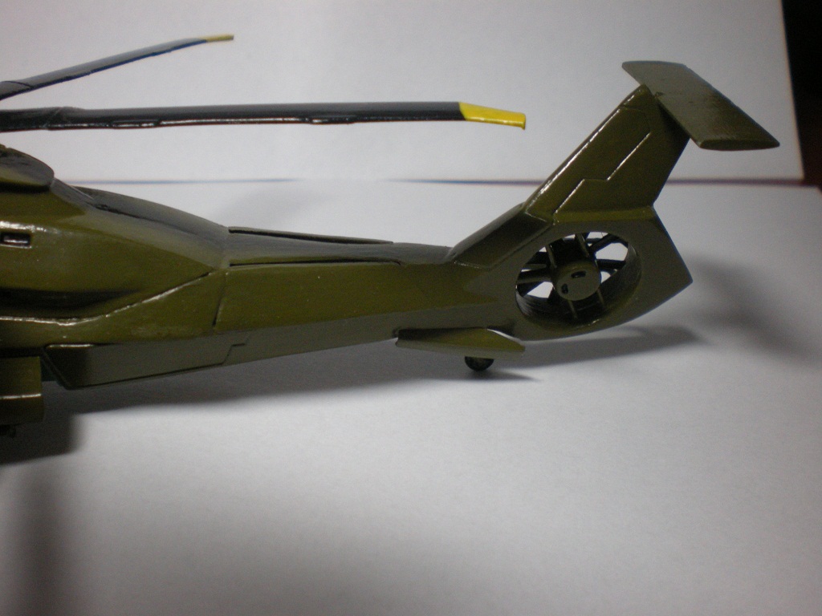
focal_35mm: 38
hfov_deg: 49.0
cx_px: 411
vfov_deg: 37.7
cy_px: 308
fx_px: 902
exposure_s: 1/42.5
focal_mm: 6.3
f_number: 3.1
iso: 200
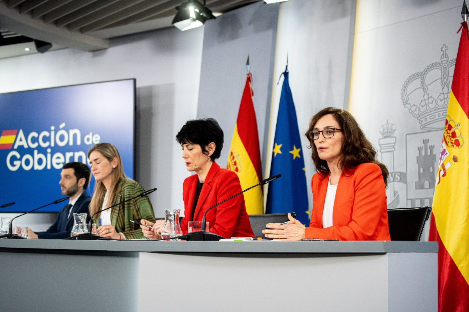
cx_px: 234
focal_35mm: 70
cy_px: 156
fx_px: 912
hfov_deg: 28.8
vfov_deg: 19.5
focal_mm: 70
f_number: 4
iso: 4000
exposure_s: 1/400
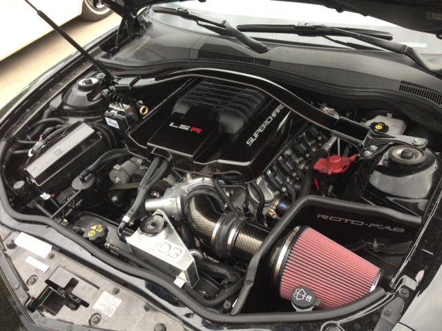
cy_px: 166
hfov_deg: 55.4
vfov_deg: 42.9
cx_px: 221
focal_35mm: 33
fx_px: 421
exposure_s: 1/120
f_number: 2.4
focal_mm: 4.13
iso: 80
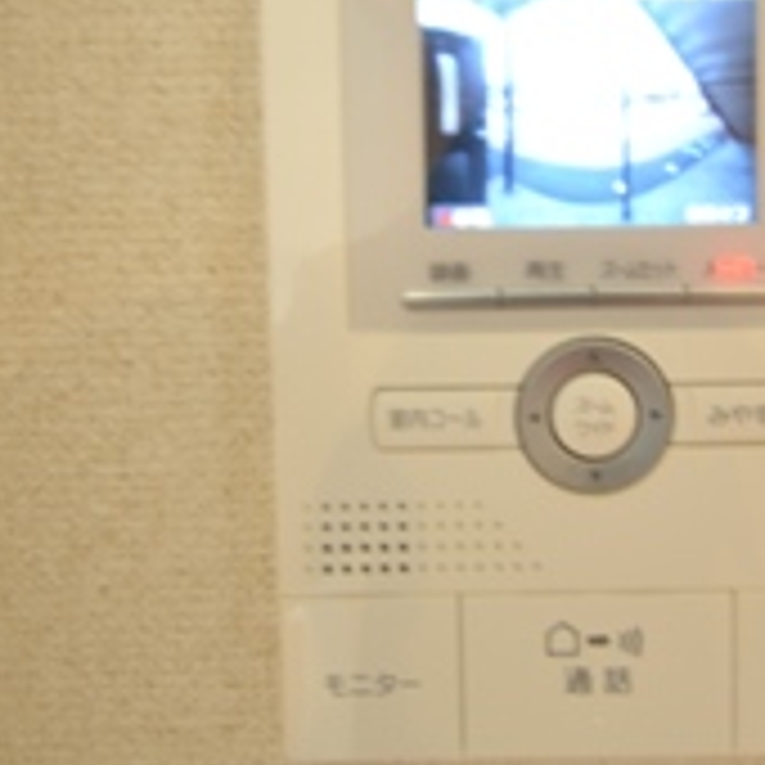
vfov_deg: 53.4
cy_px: 286
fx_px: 750
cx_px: 558
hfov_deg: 52.1
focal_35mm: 30
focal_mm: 10
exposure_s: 1/4
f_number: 3.5
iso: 100
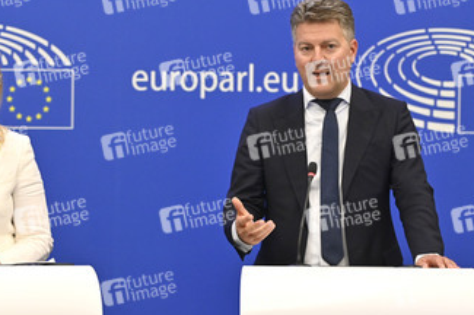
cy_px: 179
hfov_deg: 15.5
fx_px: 1736
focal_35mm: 132
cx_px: 158
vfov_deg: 10.4
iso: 2500
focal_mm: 95
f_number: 2.8
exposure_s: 1/500
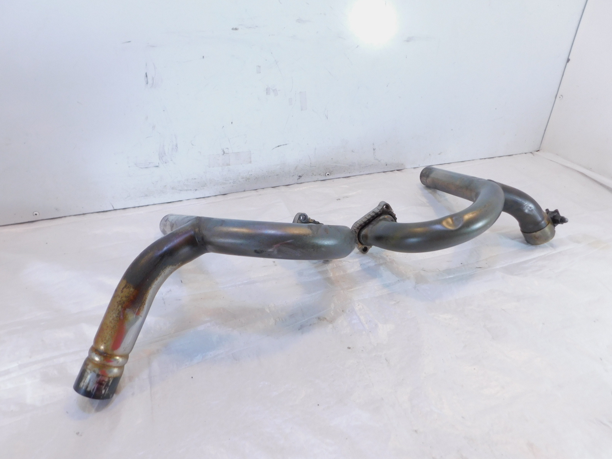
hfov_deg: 73.9
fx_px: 407
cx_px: 306
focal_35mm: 23
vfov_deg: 58.9
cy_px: 230
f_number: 3
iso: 220
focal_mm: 4
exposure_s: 1/30
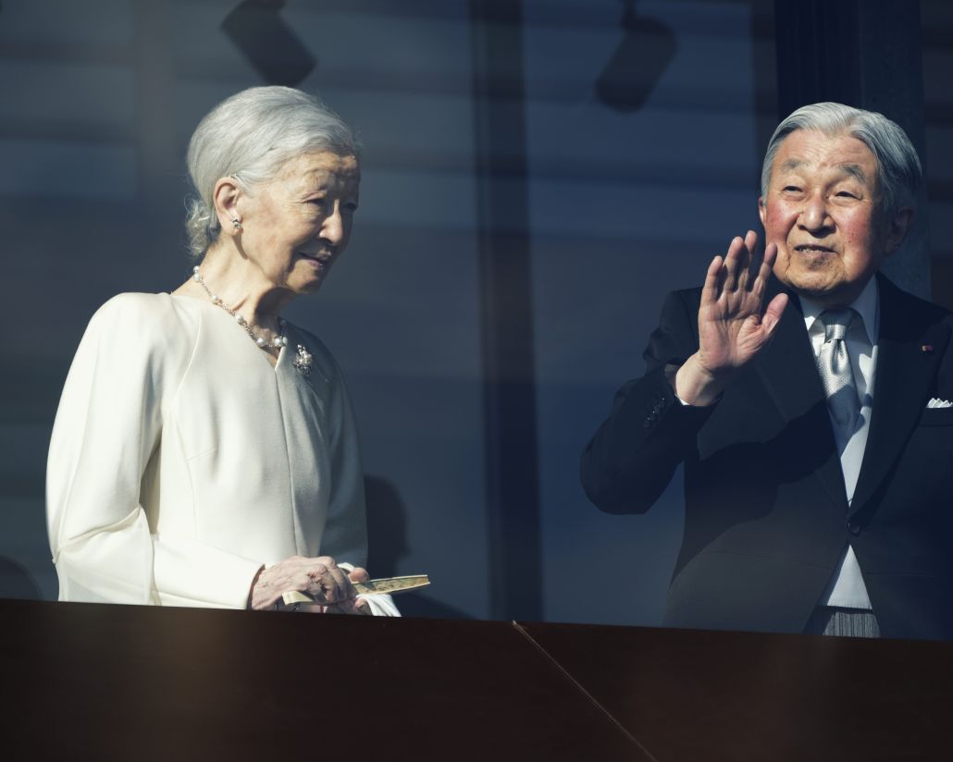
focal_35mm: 452
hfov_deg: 4.3
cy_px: 381
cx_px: 559
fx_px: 12749
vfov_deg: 3.4
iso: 125
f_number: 5.6
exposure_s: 1/320
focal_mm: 400
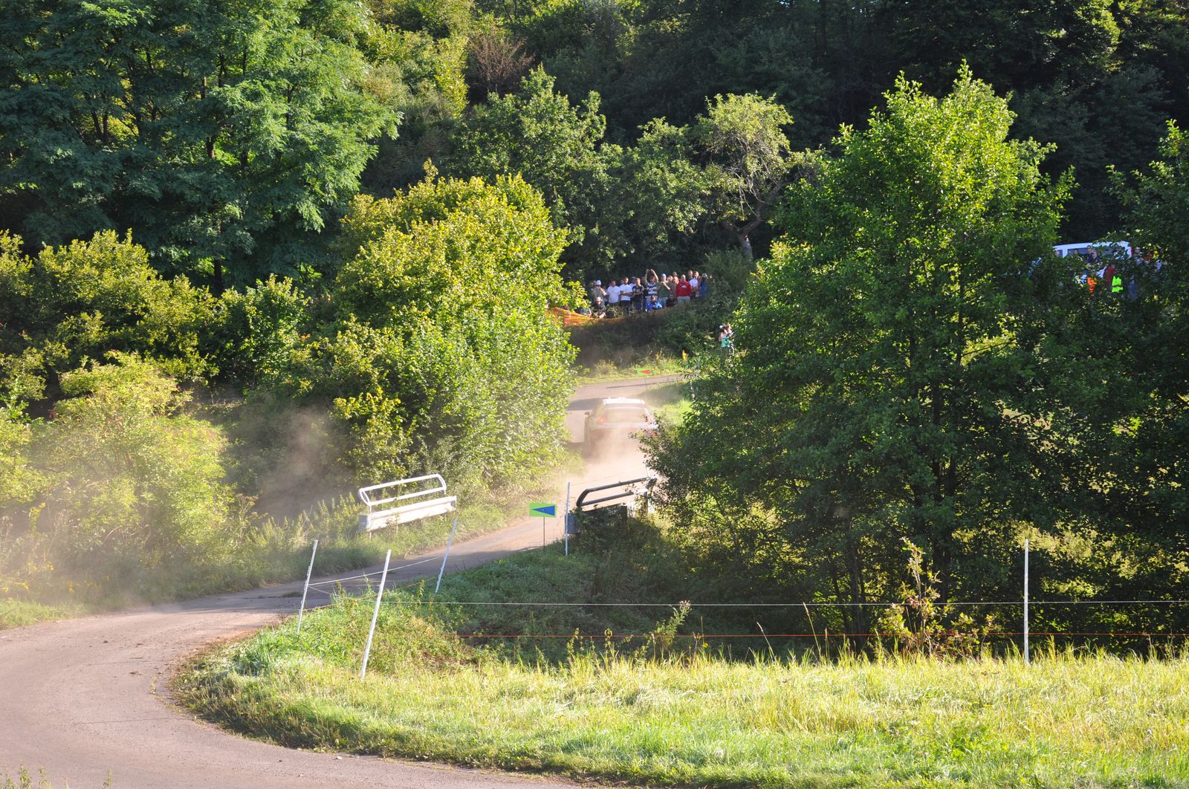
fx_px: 2573
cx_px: 594
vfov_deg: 17.4
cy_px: 394
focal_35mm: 78
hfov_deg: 26.0
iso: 200
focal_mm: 52
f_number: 6.3
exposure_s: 1/160
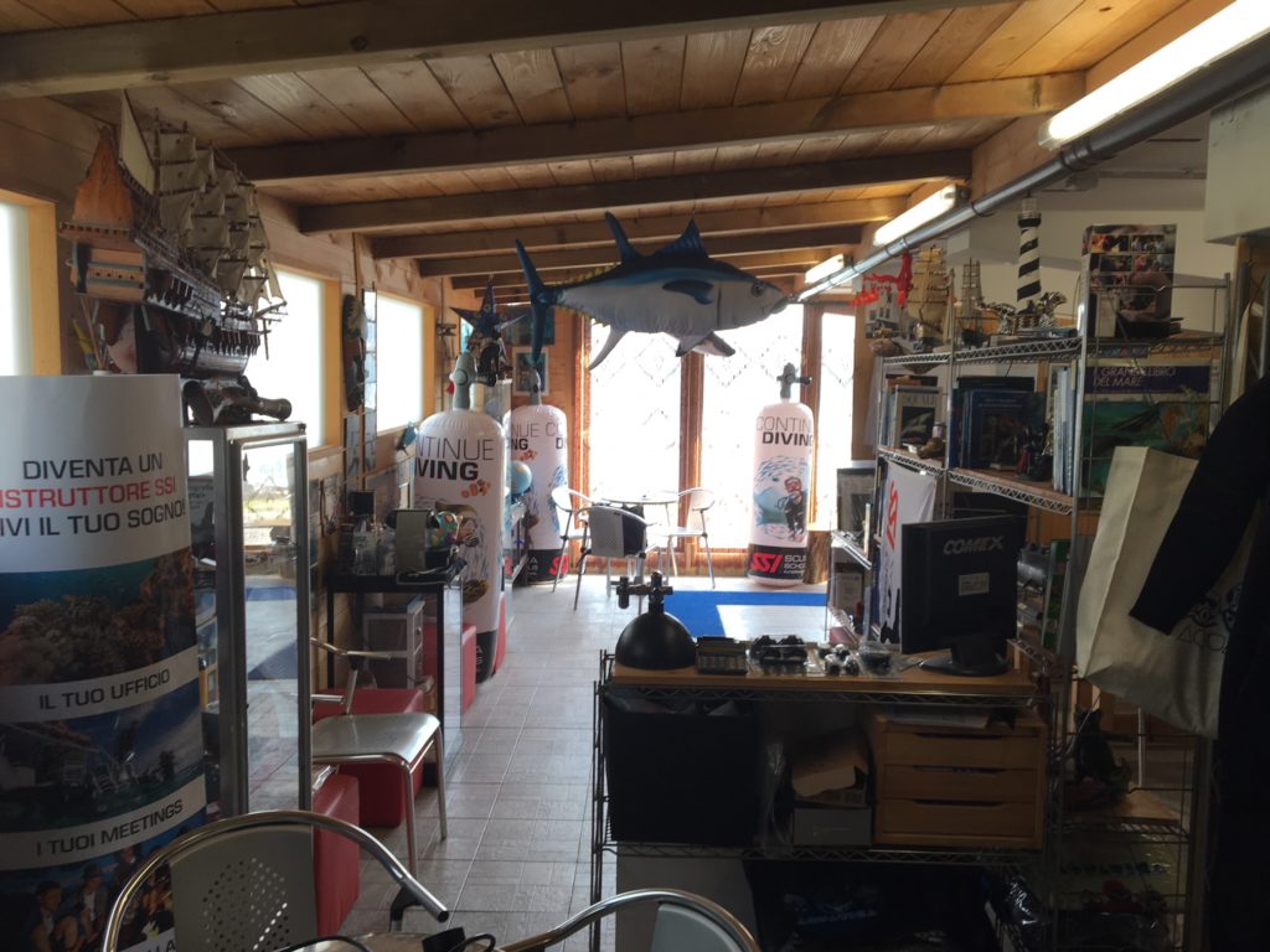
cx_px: 635
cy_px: 476
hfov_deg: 61.7
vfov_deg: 48.2
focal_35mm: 29
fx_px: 1064
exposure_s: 1/50
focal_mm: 4.15
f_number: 2.2
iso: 25
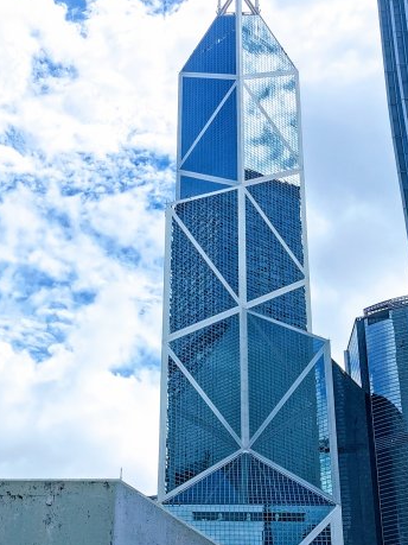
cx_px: 239
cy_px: 241
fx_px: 566
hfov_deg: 39.5
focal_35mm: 36
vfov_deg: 51.3
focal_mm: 5.56
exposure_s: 1/9091
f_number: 1.6
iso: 50
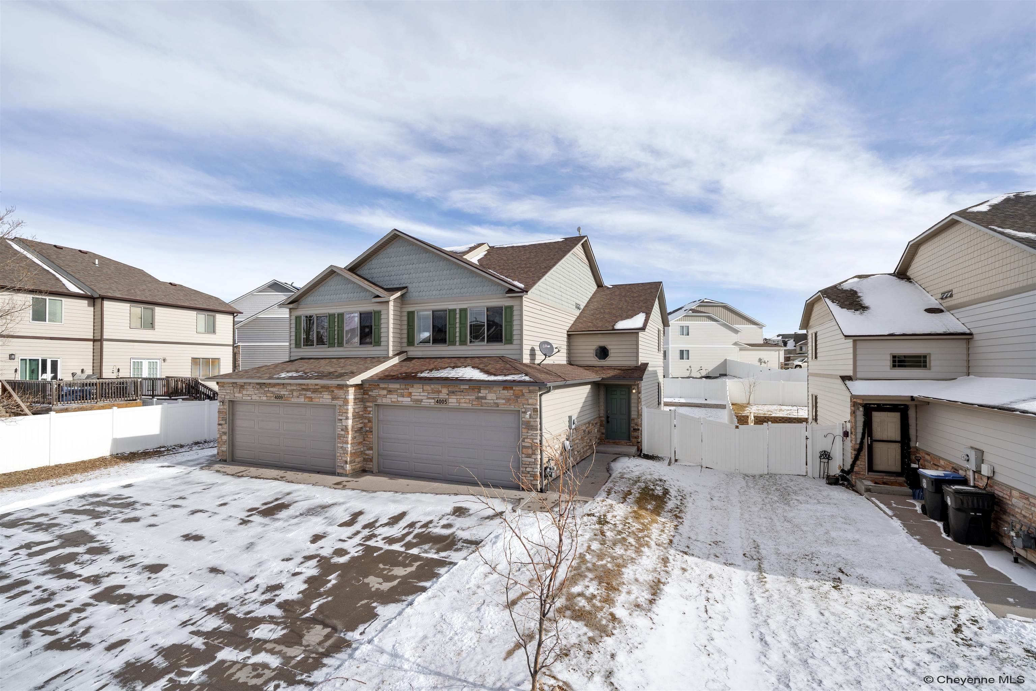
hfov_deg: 100.4
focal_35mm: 15
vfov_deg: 77.3
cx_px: 518
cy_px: 346
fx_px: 432
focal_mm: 15
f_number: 9
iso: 100
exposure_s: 1/160
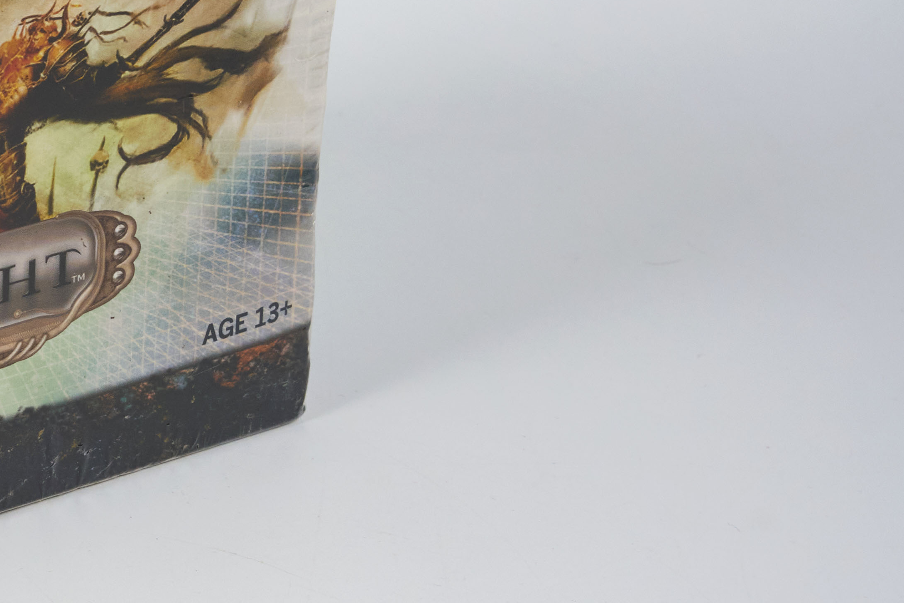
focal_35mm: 152
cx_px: -466
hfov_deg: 12.8
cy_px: 88
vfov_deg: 9.0
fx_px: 3823
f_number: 13
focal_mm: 48.4
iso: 800
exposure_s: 1/50
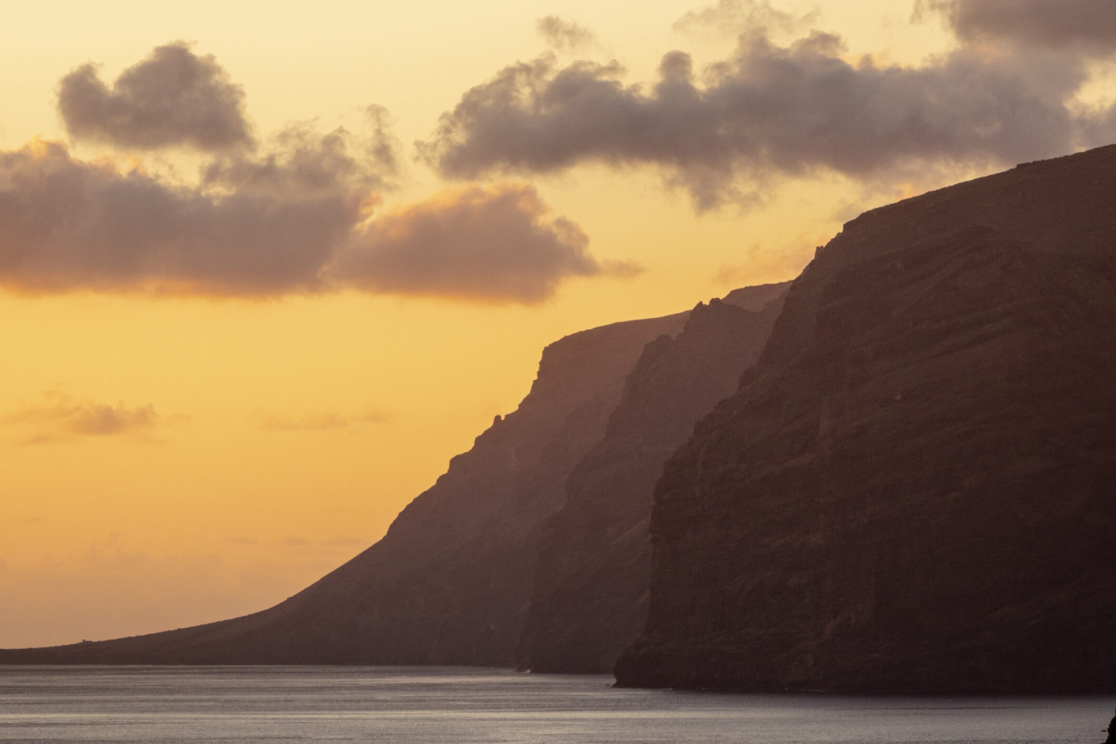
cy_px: 374
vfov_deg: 5.5
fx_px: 7719
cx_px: 534
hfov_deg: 8.3
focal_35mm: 249
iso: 100
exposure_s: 1/25
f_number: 16
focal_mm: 75.77
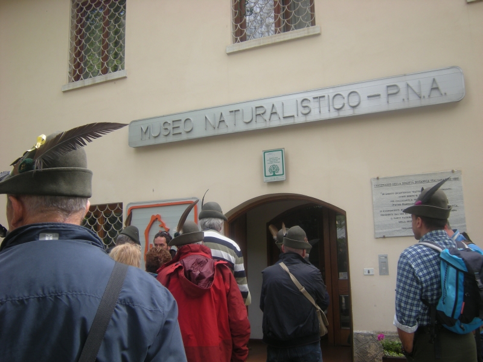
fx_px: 530
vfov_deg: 37.7
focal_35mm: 38
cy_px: 181
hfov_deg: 49.0
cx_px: 242
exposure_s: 1/125
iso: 64
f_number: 3.2
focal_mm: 6.3
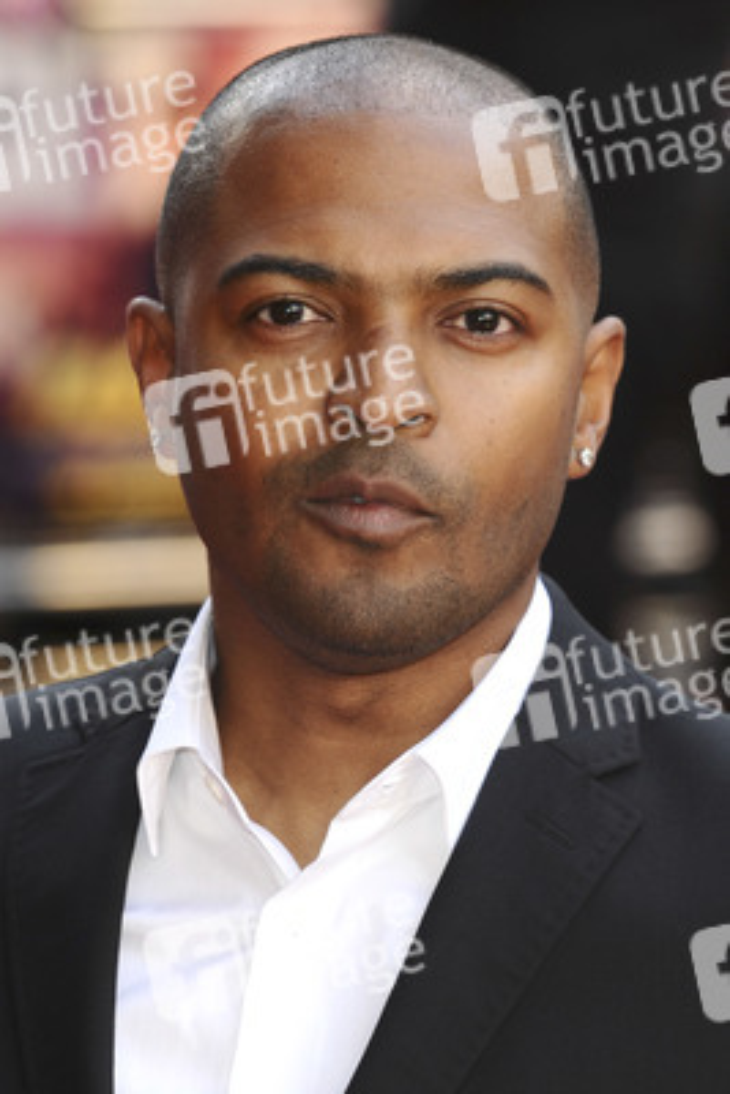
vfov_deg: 9.5
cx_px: 365
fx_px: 6609
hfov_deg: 6.3
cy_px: 547
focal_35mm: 218
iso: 320
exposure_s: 1/200
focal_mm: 145
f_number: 5
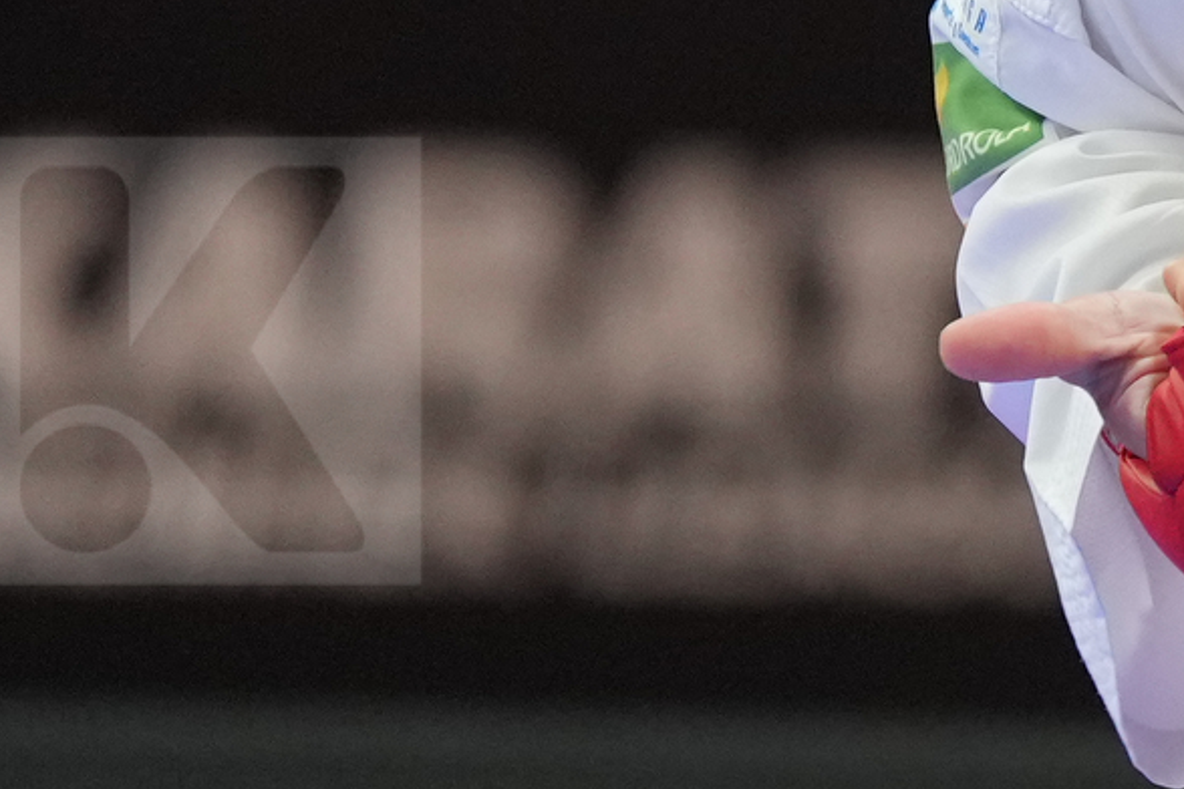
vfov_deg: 1.1
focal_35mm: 1255
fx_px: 41272
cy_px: -511
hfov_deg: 1.6
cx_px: 1859
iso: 2000
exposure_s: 1/1000
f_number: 2.8
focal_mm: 197
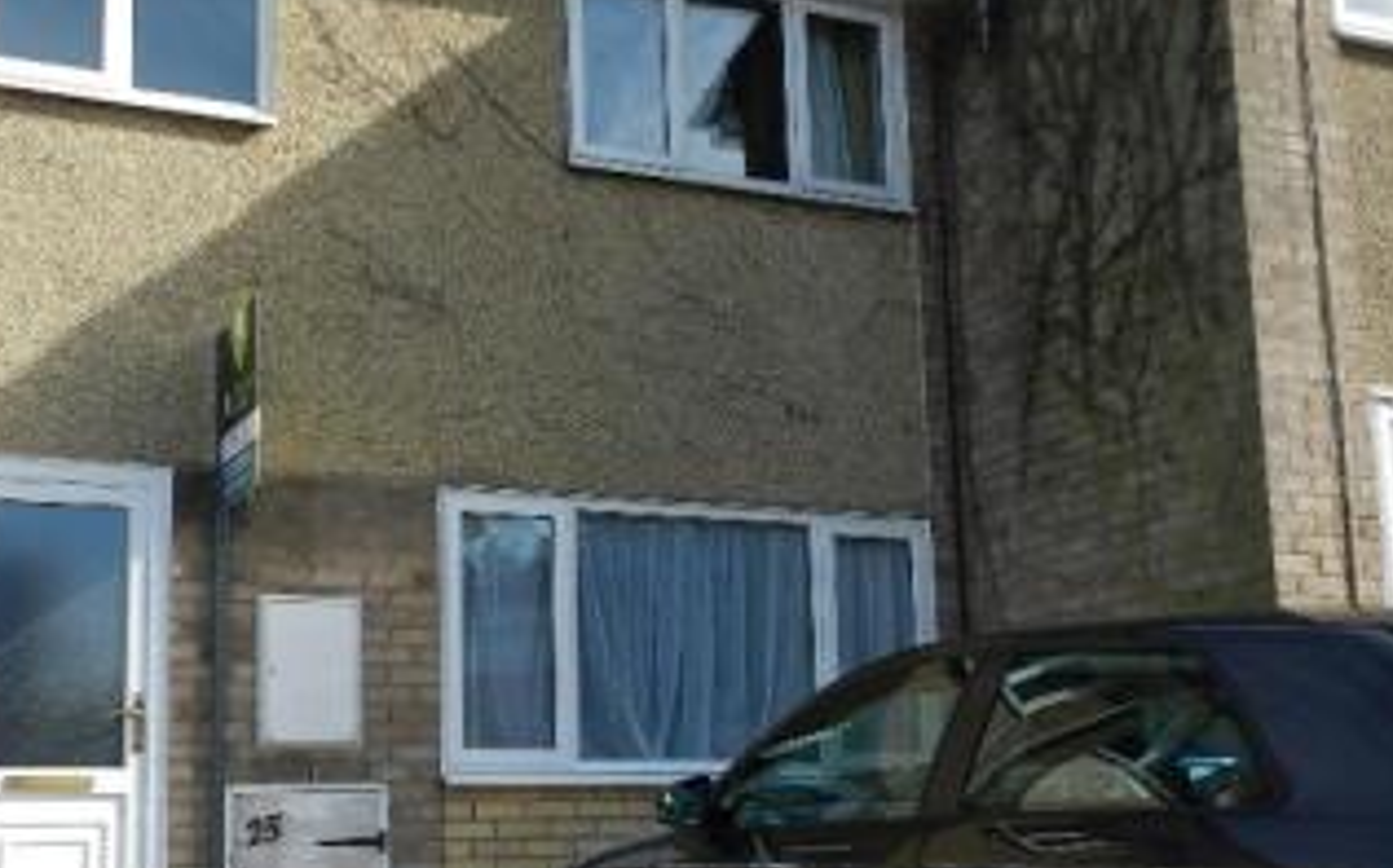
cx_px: 549
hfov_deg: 44.1
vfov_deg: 28.4
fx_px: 1707
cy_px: 557
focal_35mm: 45
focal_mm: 4
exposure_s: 1/1000
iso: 160
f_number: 3.4
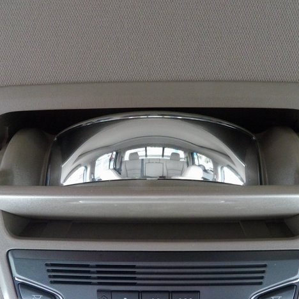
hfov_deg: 55.6
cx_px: 153
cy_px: 153
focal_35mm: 29
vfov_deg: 55.6
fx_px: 283
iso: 800
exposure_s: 1/9
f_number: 3.2
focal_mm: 4.3
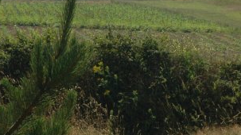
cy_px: 9
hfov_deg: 8.7
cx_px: 68
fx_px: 1590
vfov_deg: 4.9
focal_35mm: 249
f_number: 10
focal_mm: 60
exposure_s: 1/80
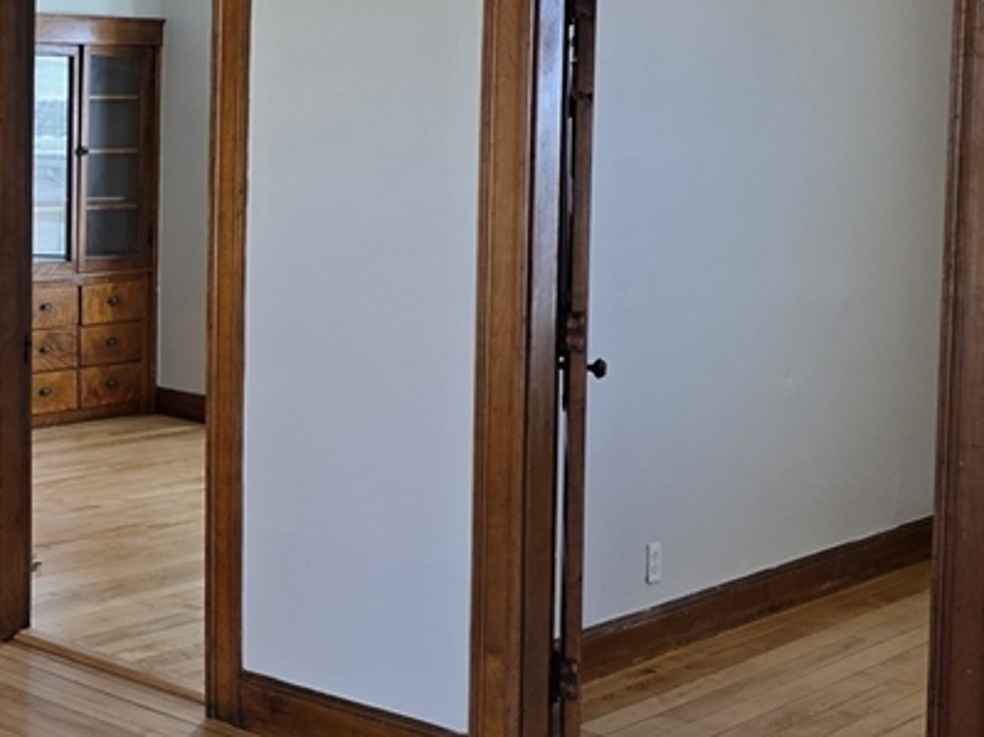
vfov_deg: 24.6
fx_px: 1677
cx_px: -197
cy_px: 214
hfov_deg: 28.5
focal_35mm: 59
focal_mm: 6.3
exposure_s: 1/120
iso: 100
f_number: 1.7
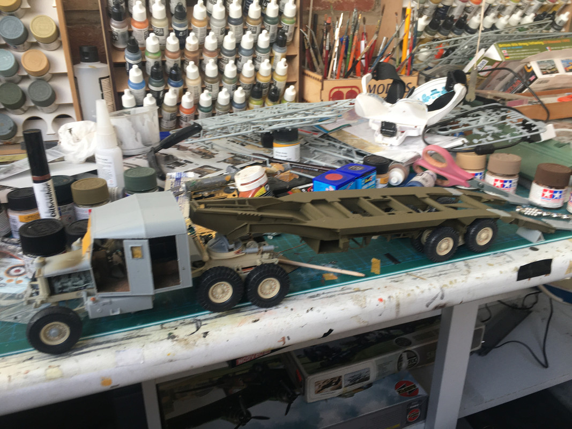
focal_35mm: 29
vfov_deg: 48.2
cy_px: 214
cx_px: 286
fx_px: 479
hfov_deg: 61.7
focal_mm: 4.15
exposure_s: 1/50
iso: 32
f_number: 2.2
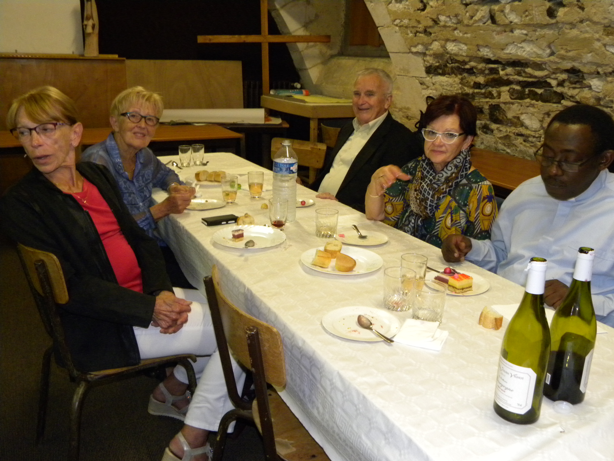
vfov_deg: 42.9
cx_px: 307
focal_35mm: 33
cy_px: 230
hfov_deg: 55.4
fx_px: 585
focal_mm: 5.9
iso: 400
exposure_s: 1/30
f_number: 2.8
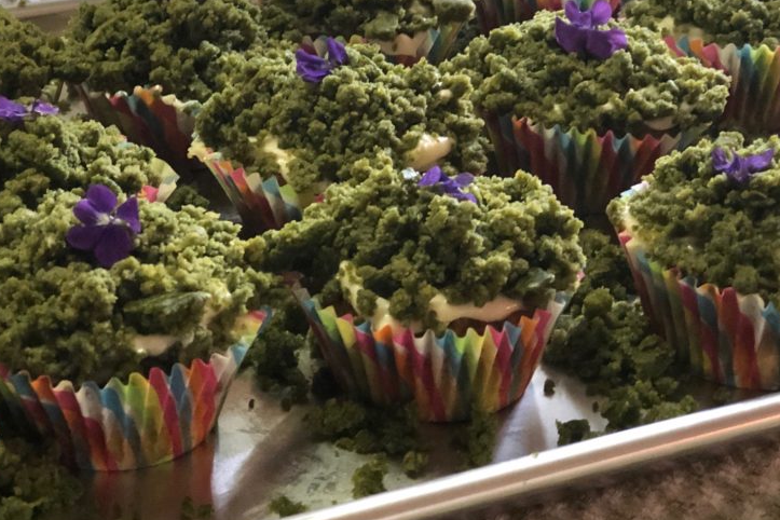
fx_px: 1820
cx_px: 262
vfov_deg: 16.2
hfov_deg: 24.1
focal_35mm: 84
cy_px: 203
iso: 800
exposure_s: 1/30
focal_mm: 6.6
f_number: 2.8
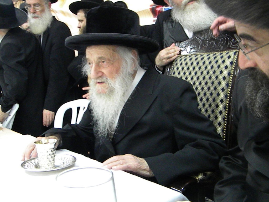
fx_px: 280
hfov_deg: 51.4
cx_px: 134
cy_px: 101
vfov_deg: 39.7
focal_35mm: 36
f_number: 3.7
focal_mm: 6.4
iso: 1327
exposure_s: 1/63
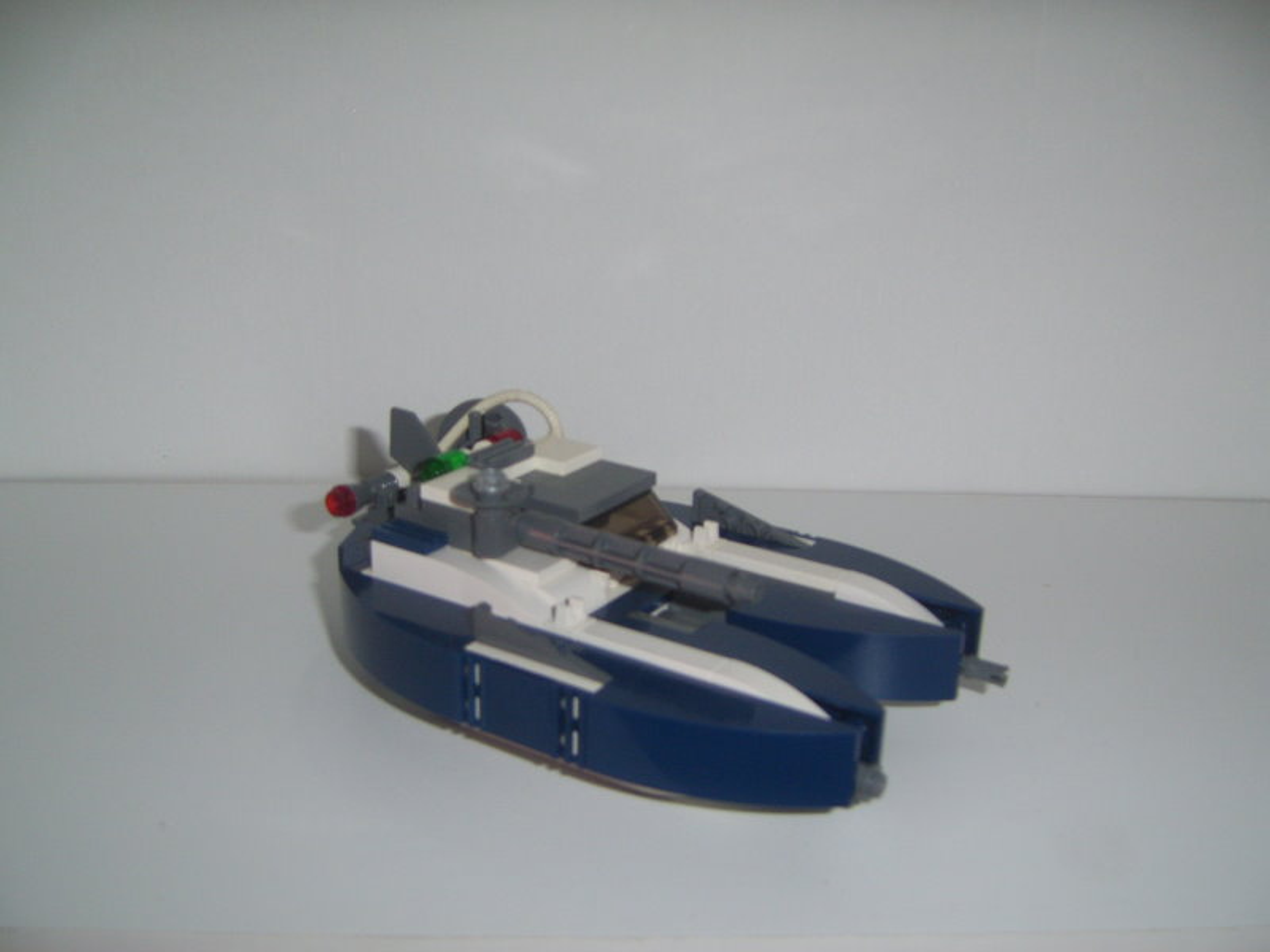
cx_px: 635
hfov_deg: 49.0
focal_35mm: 38
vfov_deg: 37.7
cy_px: 476
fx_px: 1394
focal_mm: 7.8
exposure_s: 1/30
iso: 100
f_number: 2.8
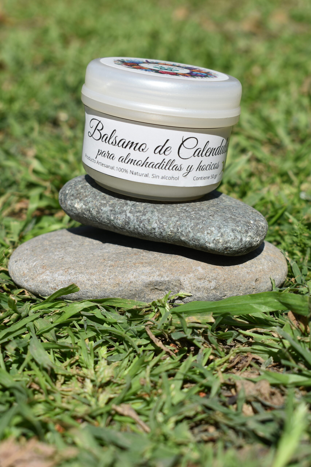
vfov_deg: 31.9
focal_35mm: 63
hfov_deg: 21.6
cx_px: 156
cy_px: 234
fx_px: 816
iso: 100
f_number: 8
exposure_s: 1/400
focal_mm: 42
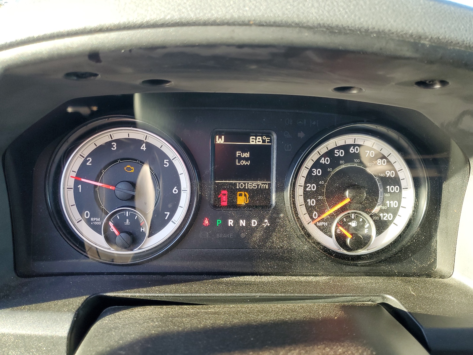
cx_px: 236
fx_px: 355
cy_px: 178
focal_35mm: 26
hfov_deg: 67.3
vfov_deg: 53.1
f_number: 1.5
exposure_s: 1/120
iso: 71
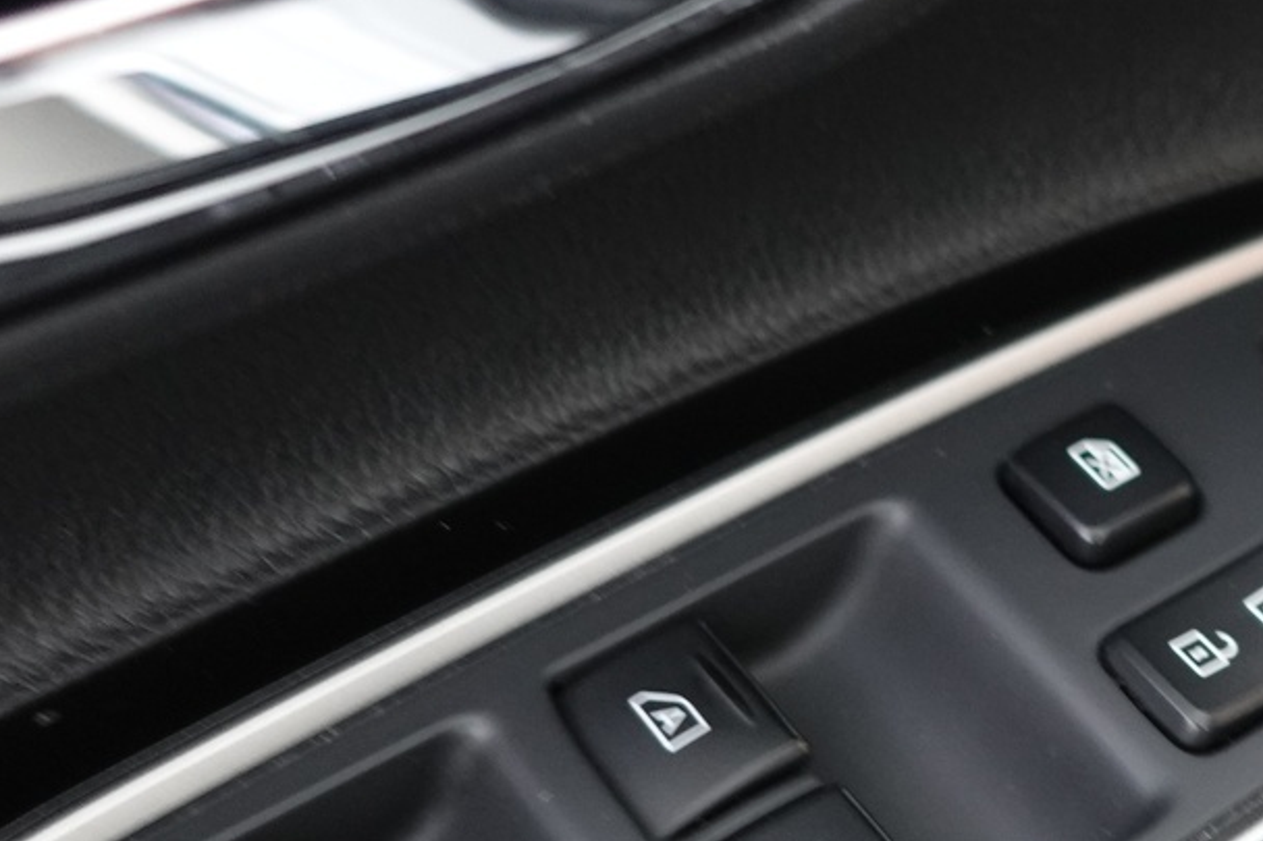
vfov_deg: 21.2
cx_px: 1018
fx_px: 2245
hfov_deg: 30.6
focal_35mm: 64
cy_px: 559
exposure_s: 1/15
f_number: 1.8
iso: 800
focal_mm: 9.4
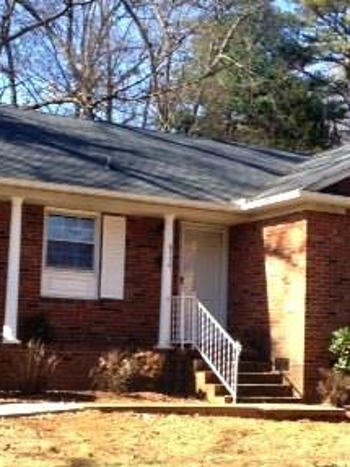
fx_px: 1052
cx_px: 225
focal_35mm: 78
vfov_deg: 25.0
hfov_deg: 18.8
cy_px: 273
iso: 50
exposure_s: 1/606
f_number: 2.4
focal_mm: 4.28
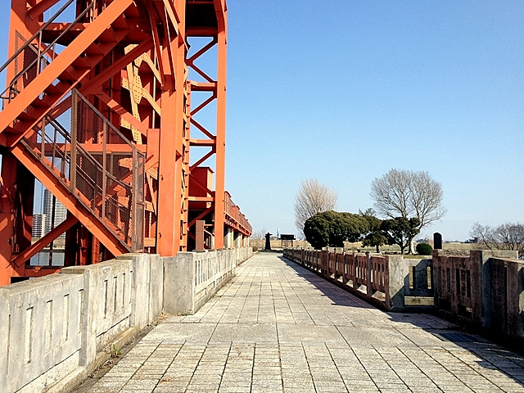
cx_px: 262
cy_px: 196
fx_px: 530
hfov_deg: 52.6
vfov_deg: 40.7
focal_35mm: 35
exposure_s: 1/1453
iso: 64
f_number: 2.4
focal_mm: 4.28
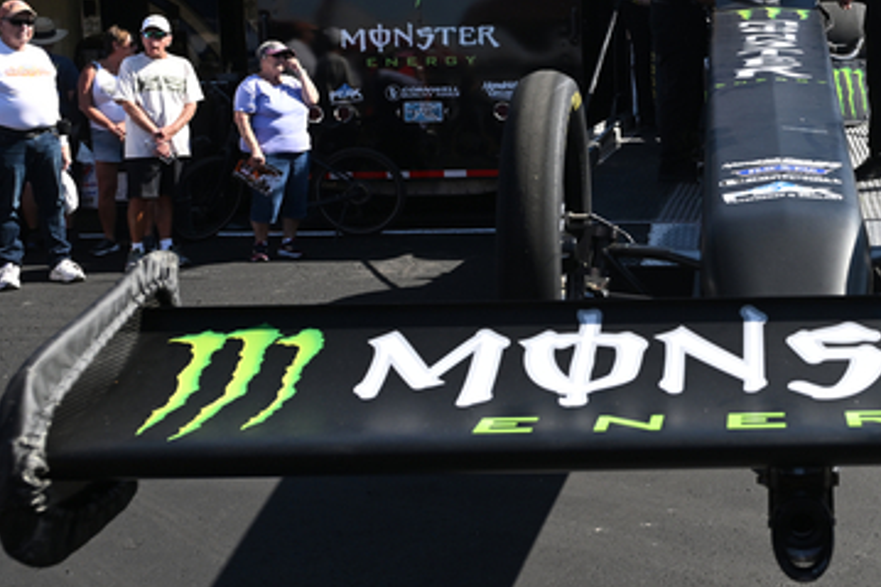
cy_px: 167
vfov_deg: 25.7
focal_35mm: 52
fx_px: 1272
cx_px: 771
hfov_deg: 36.2
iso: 200
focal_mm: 24
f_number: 5.6
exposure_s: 1/500
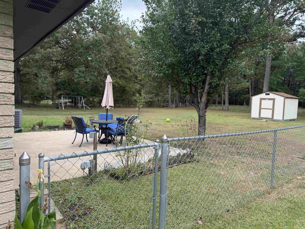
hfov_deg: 71.6
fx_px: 211
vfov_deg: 56.8
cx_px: 152
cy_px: 114
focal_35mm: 24
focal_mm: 6.76
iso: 80
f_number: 1.78
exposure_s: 1/645
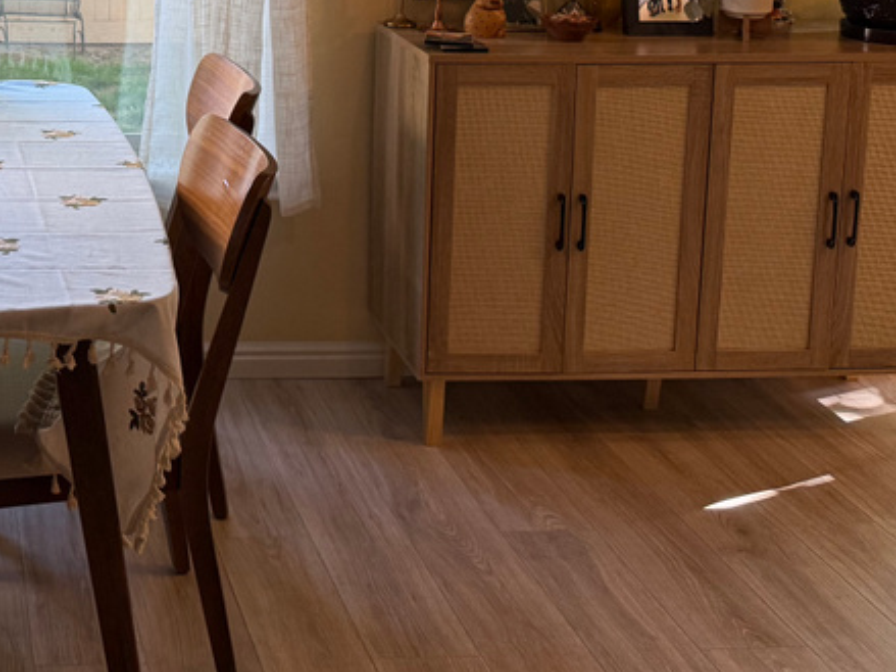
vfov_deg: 24.4
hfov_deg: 31.5
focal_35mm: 56
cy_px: -61
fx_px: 1449
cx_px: -24
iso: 200
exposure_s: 1/120
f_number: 1.78
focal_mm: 6.76
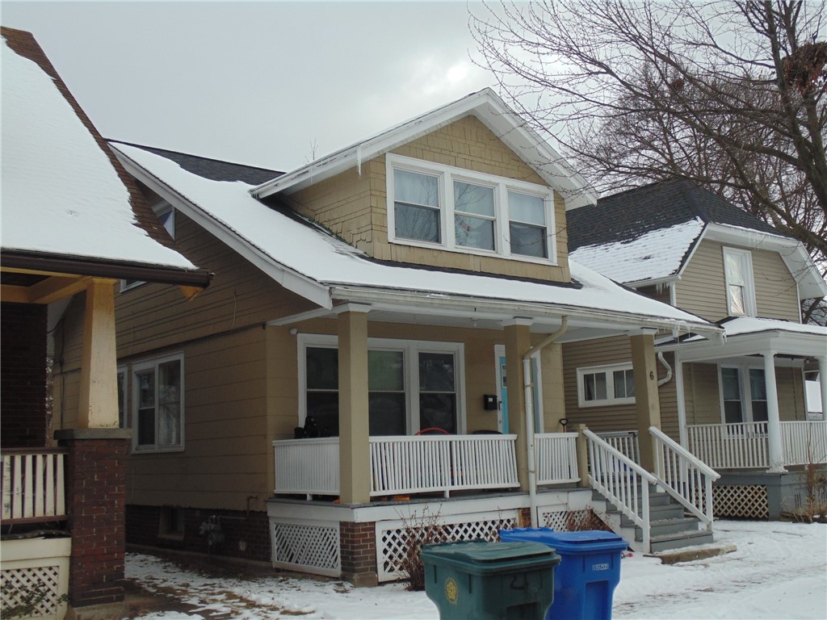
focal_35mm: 41
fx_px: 980
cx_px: 414
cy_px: 310
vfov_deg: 35.1
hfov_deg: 45.8
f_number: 3.6
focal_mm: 7.4
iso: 80
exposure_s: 1/320
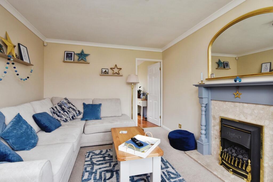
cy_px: 91
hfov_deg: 96.7
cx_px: 136
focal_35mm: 16
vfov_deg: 73.8
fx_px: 121
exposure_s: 1/15
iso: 500
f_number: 7.1
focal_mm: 16
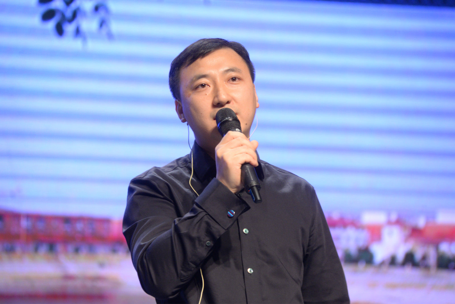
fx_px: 2529
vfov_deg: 6.9
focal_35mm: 200
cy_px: 152
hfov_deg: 10.3
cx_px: 228
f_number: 5.6
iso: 1600
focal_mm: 200
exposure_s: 1/100
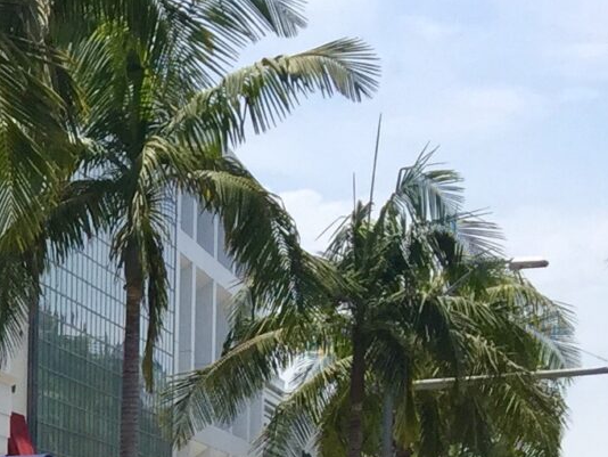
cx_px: -660
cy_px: 852
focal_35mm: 139
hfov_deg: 12.3
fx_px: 2443
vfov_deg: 10.0
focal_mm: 4.15
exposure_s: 1/1464
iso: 32
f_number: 2.2
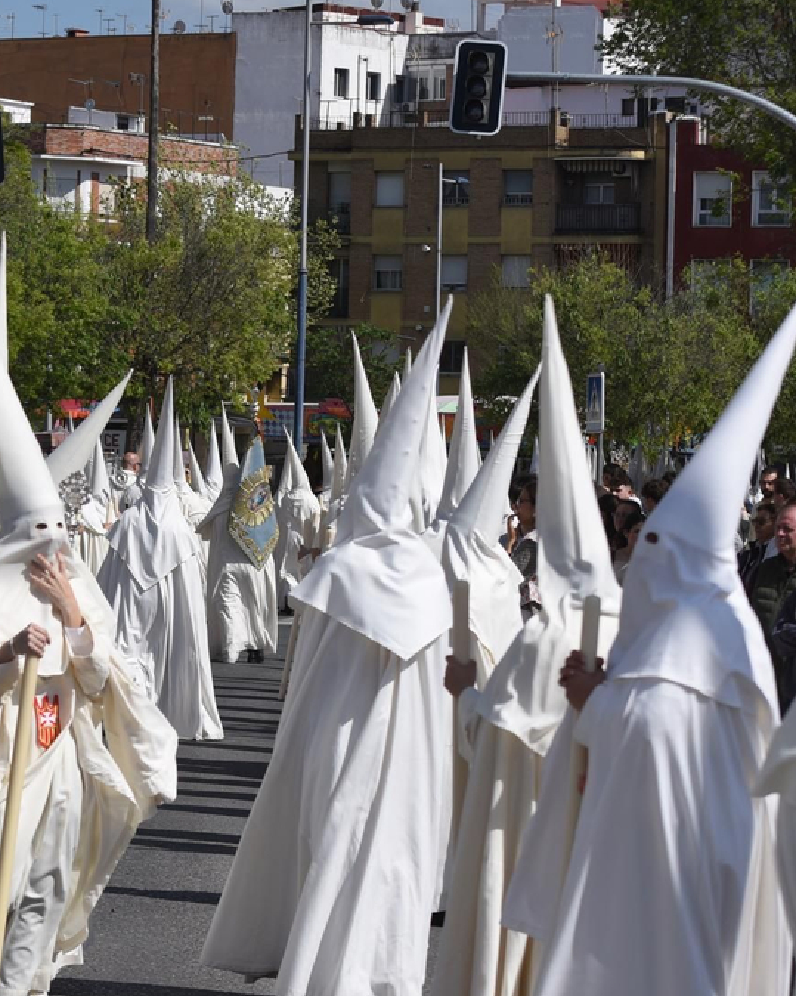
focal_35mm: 156
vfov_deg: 12.4
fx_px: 4595
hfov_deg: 9.9
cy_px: 528
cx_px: 137
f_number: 4.5
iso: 100
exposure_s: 1/1250
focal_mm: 70
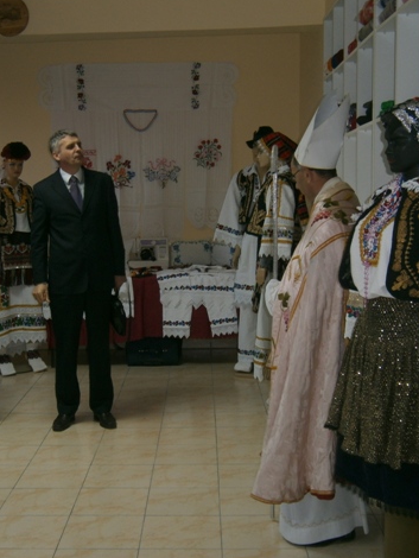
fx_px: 790
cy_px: 277
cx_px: 150
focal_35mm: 49
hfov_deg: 29.5
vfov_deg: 38.9
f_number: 3.1
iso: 80
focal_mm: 6.4
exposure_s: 1/40
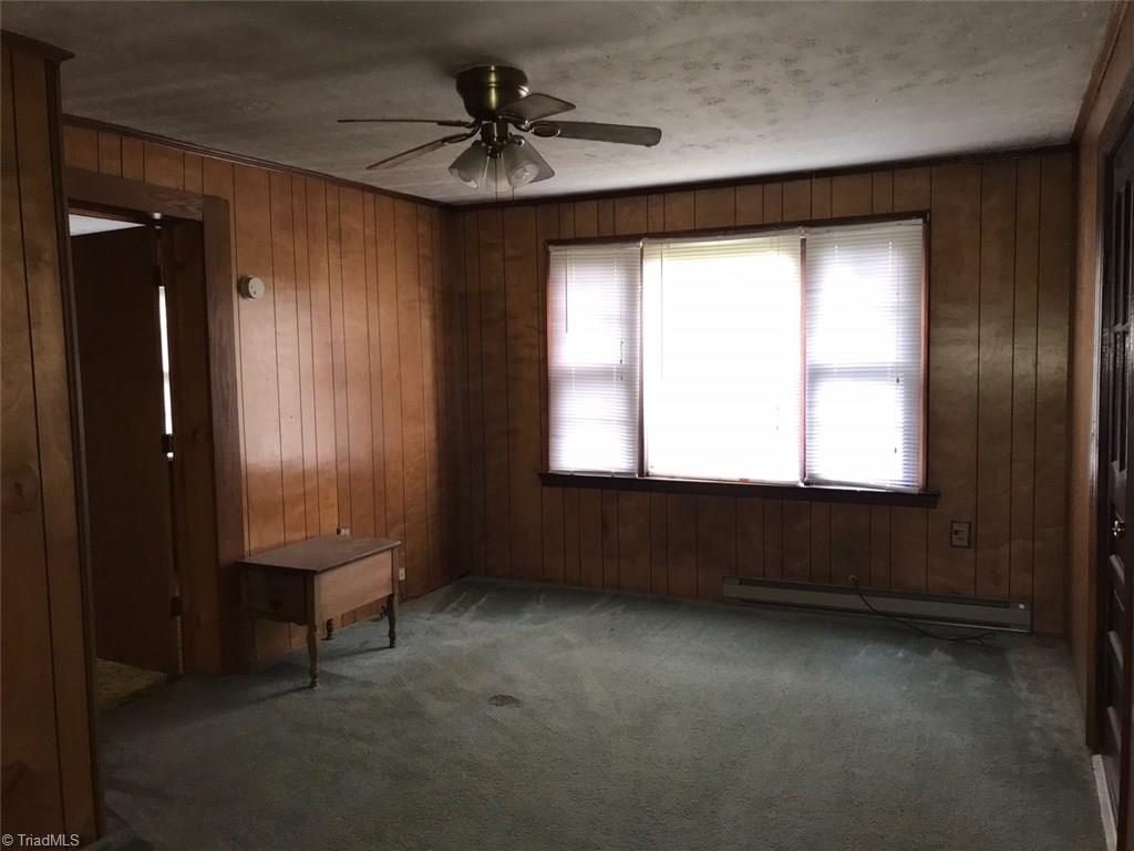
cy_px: 426
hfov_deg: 63.4
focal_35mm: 28
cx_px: 567
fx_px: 917
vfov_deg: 49.7
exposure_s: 1/30
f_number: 1.8
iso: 100
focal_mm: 3.99
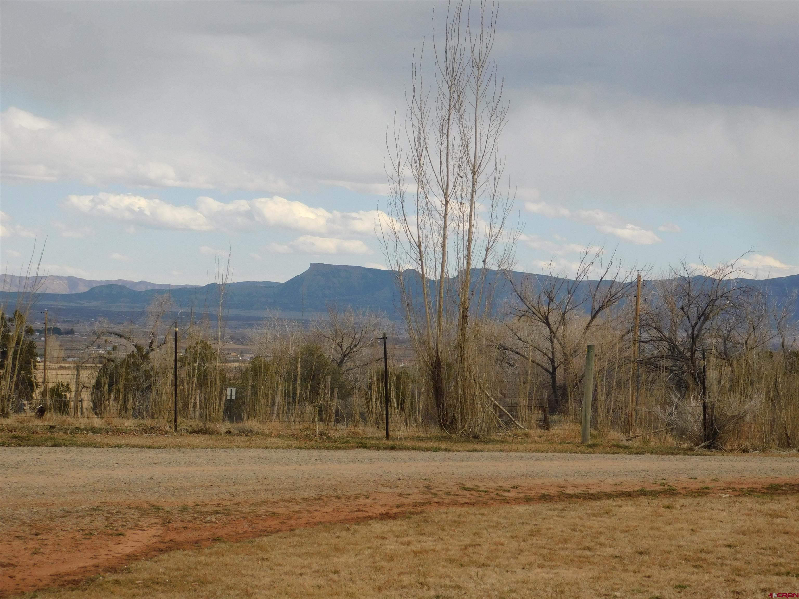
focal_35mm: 99
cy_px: 300
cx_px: 400
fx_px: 2285
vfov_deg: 14.9
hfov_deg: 19.8
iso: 125
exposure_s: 1/640
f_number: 4.6
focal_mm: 17.6
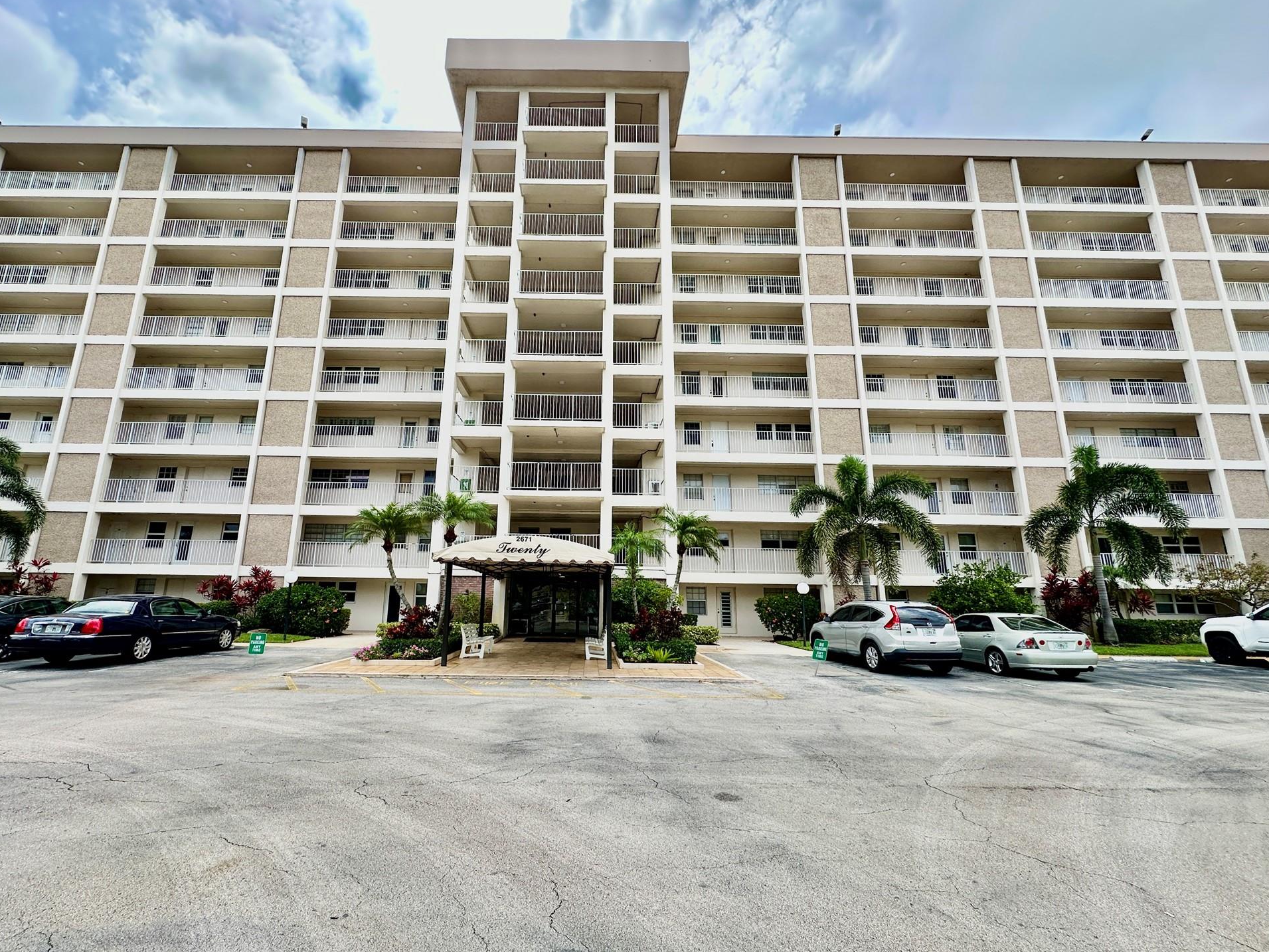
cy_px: 485
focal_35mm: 15
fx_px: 550
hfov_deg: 98.0
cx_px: 592
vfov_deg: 81.8
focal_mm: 2.22
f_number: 2.2
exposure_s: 1/1052
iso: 50
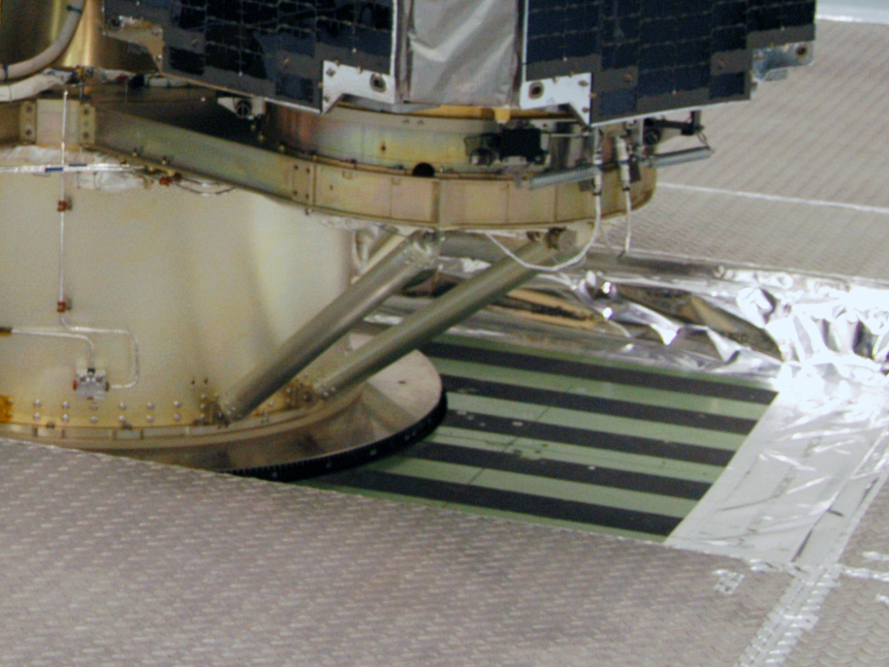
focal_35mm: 128
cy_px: -116
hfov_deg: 14.9
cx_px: -175
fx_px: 3277
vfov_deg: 11.4
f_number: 5
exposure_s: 1/40
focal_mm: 27
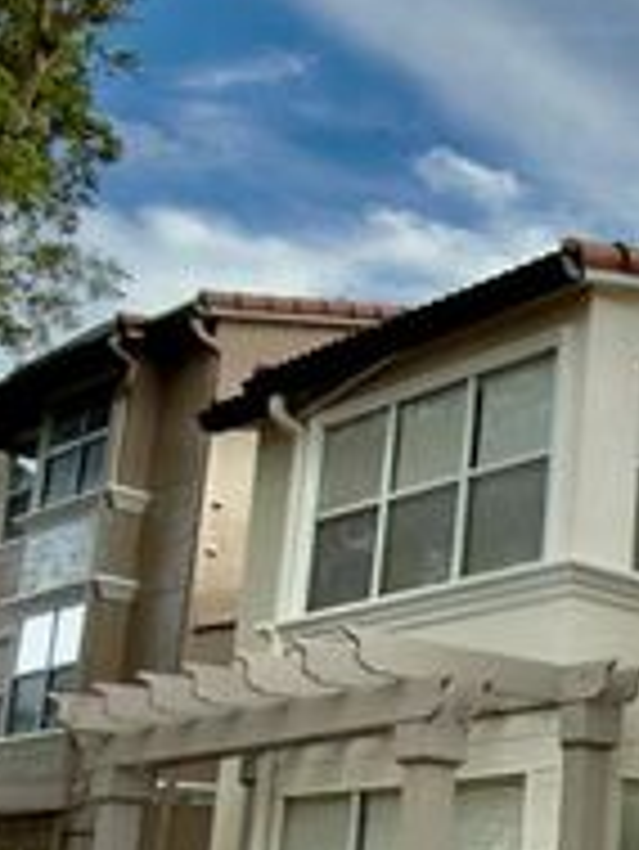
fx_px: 1303
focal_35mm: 53
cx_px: 1017
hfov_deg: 21.8
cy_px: 650
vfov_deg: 35.3
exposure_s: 1/560
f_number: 2.2
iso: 16
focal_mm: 2.22
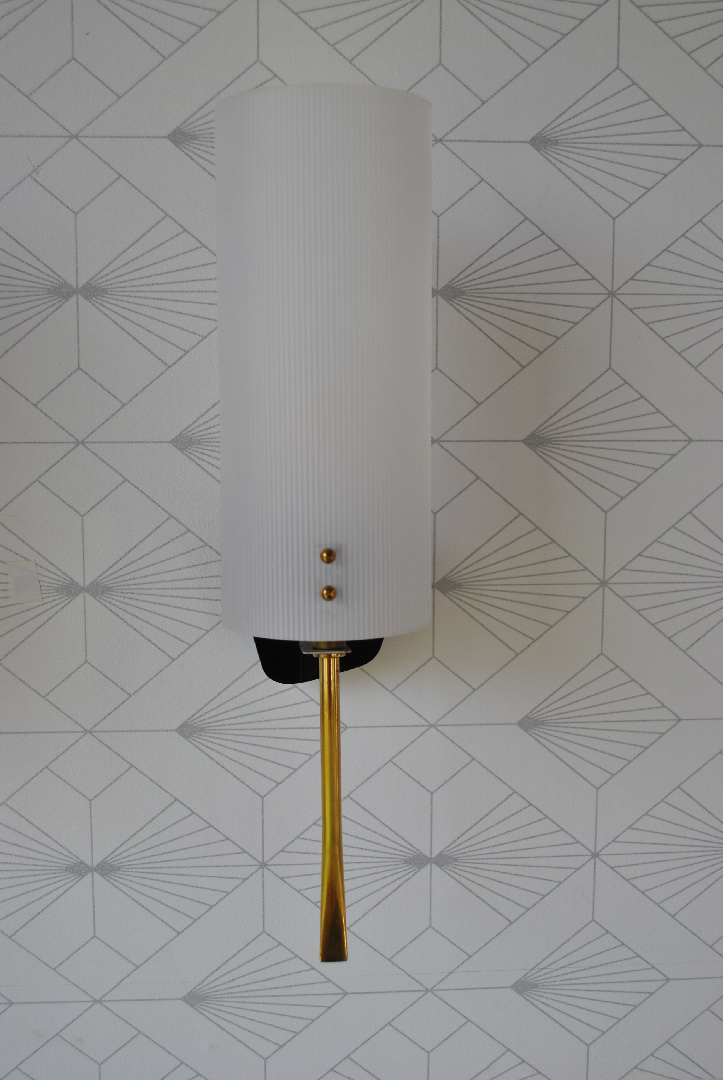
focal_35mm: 39
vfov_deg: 49.5
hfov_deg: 34.3
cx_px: 362
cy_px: 540
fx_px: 1171
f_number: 5.6
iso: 200
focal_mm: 26
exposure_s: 1/125
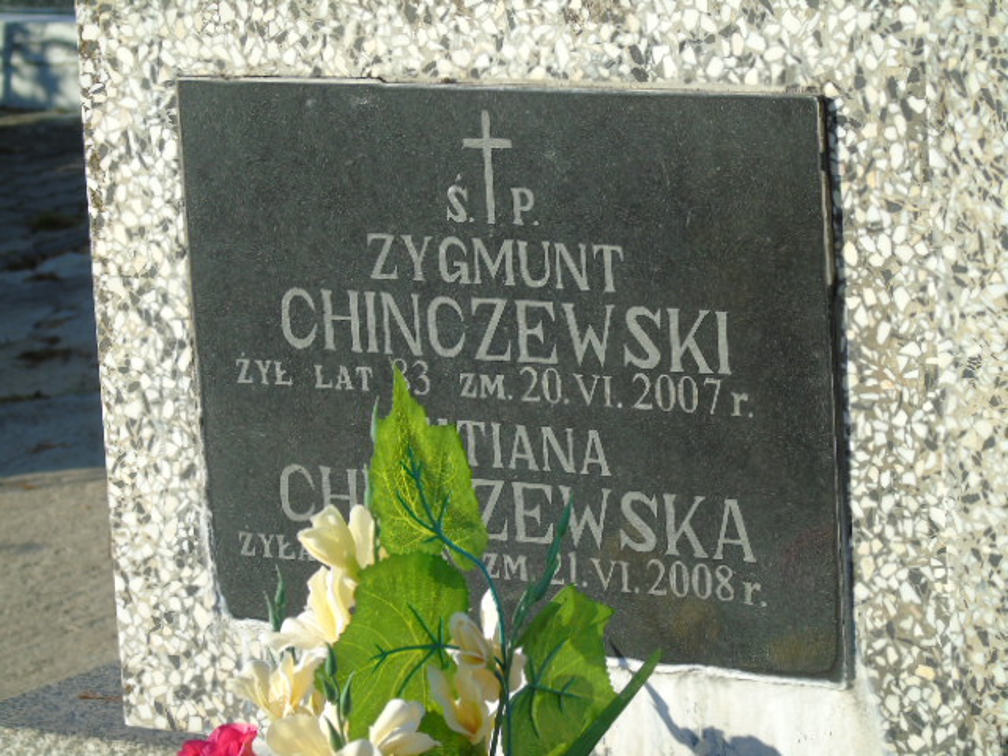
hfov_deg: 12.2
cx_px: 504
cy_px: 378
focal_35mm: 162
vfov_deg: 9.2
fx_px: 4717
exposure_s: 1/320
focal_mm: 29
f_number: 4.9
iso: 80
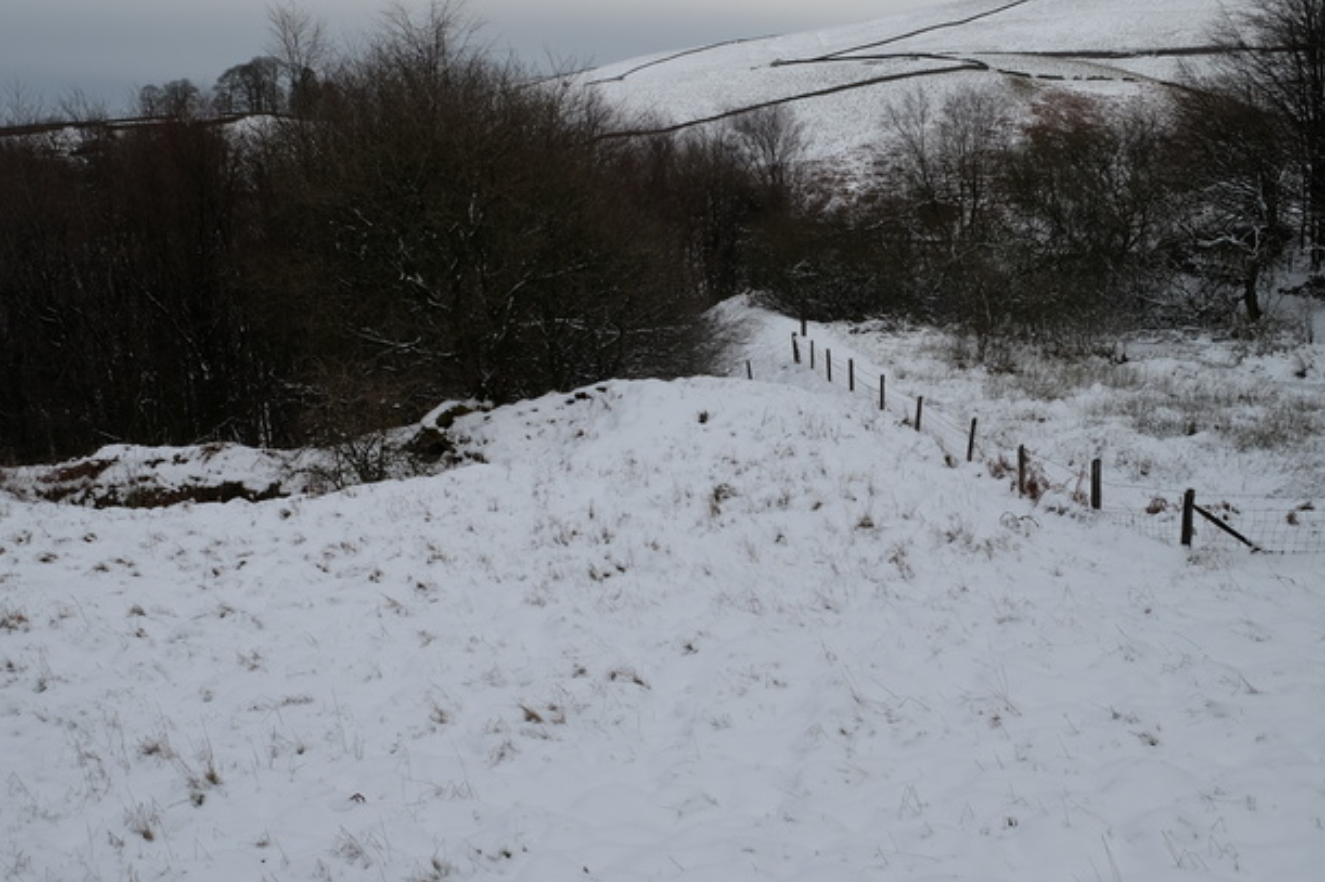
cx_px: 700
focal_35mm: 35
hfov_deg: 54.4
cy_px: 416
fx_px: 1288
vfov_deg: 37.8
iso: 200
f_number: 5.6
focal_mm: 18
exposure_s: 1/420
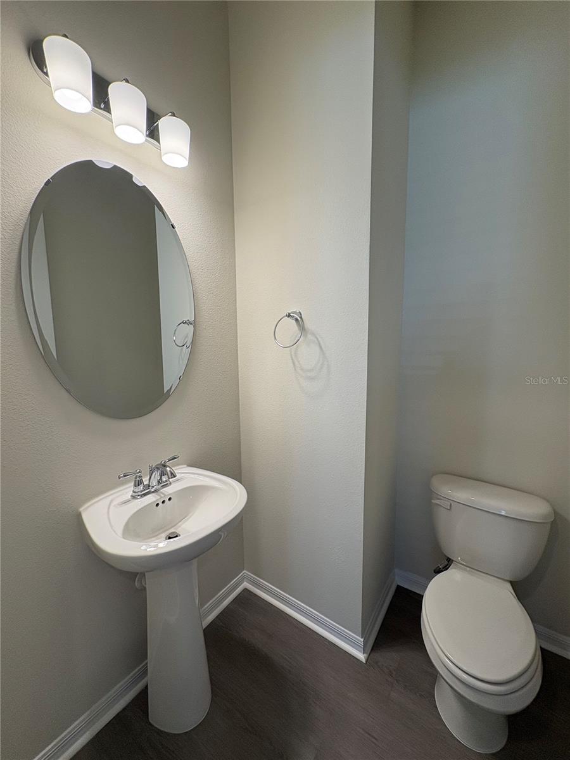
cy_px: 380
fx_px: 307
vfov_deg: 102.1
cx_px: 285
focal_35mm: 14
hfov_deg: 85.7
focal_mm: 2.22
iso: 80
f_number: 2.2
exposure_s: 1/120
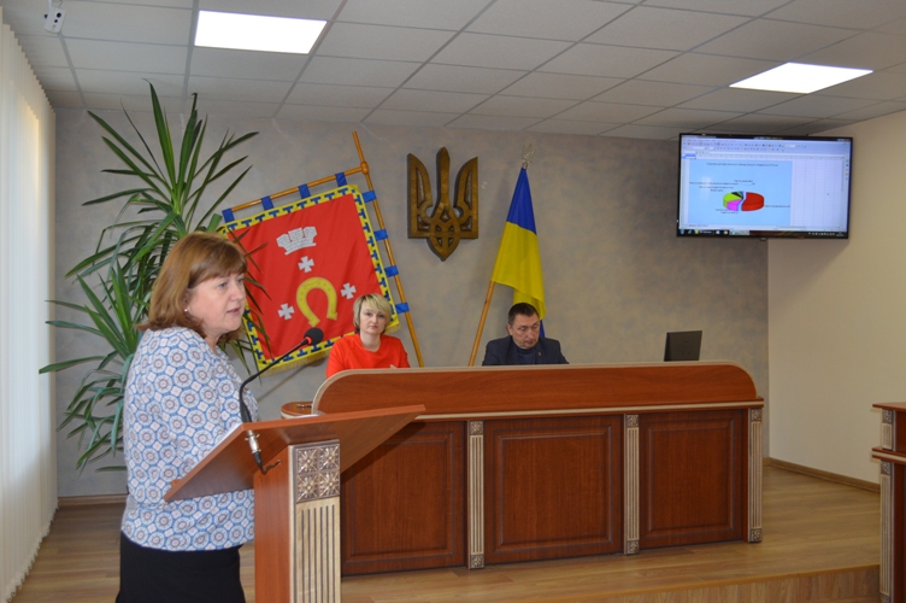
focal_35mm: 36
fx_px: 905
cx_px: 453
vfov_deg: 36.8
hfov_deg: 53.2
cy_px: 302
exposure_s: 1/80
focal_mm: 24
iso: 400
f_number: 4
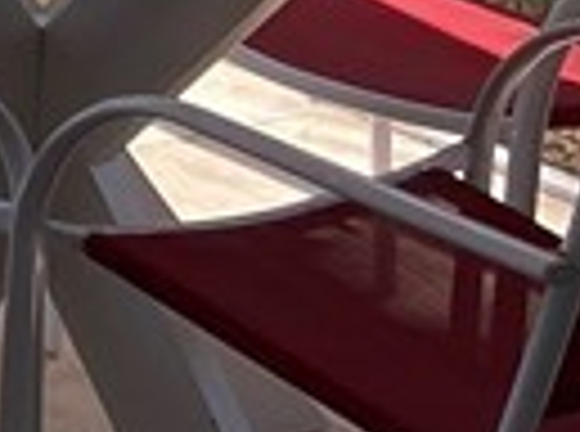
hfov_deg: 8.7
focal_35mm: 199
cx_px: -962
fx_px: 3325
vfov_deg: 6.9
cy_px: -698
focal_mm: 5.1
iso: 32
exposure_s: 1/679
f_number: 1.6
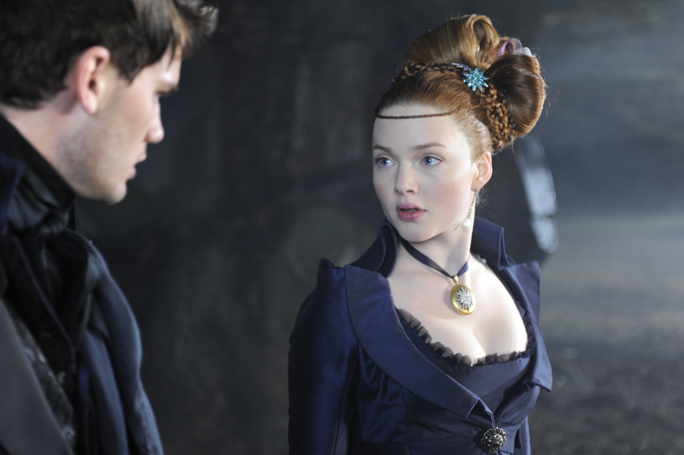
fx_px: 1234
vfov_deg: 20.9
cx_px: 342
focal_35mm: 65
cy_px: 228
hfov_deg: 31.0
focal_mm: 65
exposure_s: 1/40
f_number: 2.8
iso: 1600
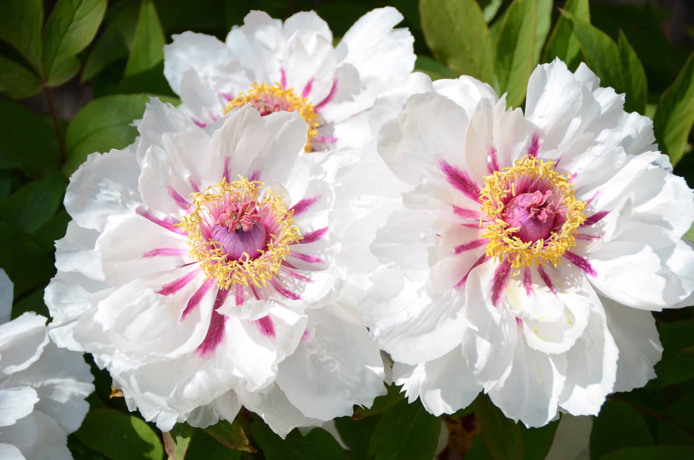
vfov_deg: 11.4
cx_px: 347
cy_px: 230
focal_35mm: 120
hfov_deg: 17.1
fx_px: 2309
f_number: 5.6
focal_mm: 80
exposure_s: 1/500
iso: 100
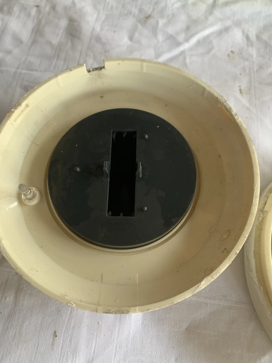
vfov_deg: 67.3
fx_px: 272
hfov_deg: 53.1
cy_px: 182
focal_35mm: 26
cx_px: 136
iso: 100
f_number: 1.8
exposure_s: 1/68
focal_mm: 4.25
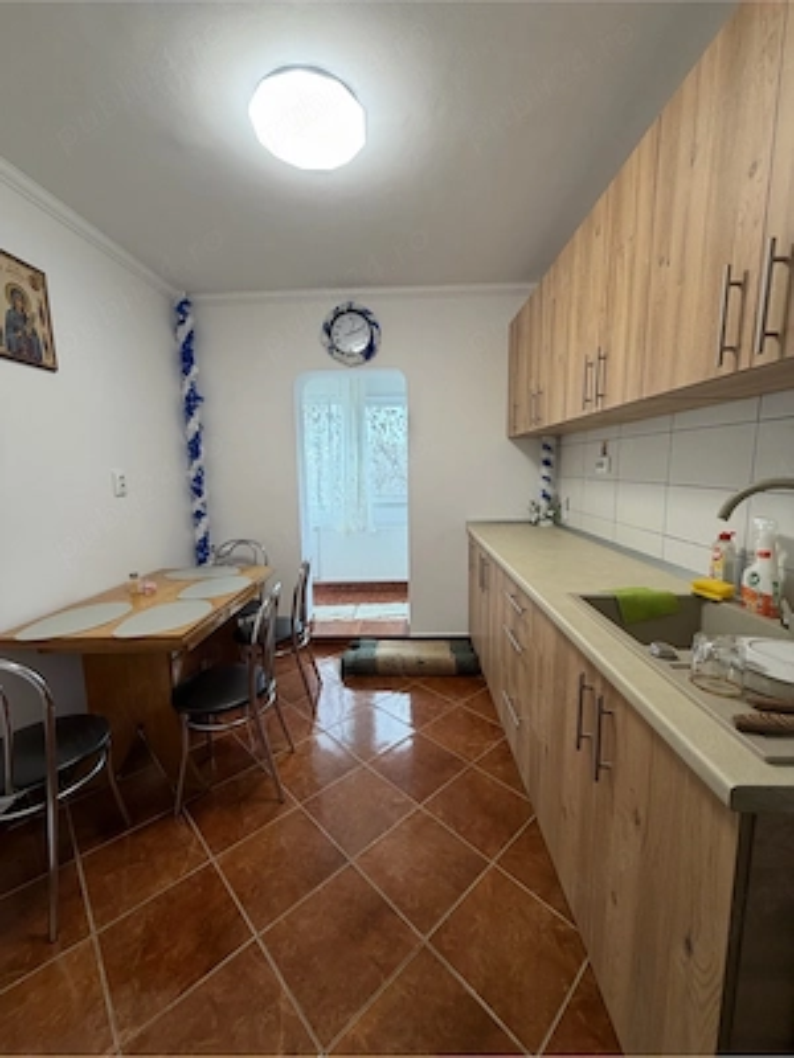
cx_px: 397
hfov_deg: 85.7
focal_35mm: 14
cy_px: 529
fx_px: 428
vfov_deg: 102.1
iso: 160
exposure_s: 1/121
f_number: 2.2
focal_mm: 2.22
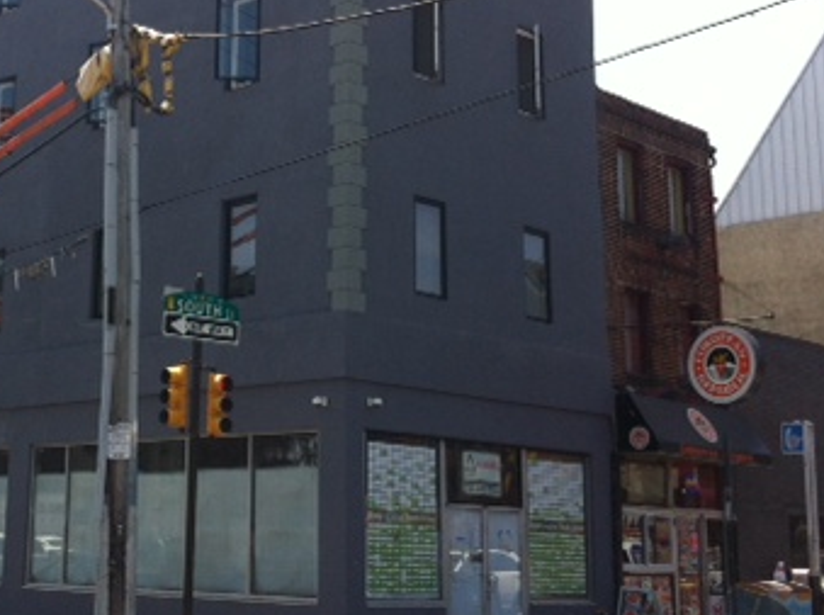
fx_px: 1568
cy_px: 177
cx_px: 236
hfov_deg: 29.1
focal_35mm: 66
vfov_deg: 22.0
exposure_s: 1/1005
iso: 80
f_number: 2.8
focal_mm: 3.85
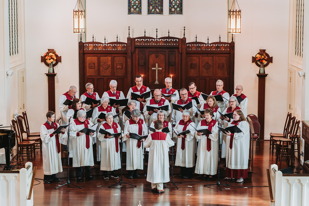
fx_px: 730
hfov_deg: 23.9
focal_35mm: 85
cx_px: 154
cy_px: 103
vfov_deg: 16.1
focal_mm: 85
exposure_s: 1/200
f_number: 2
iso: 800
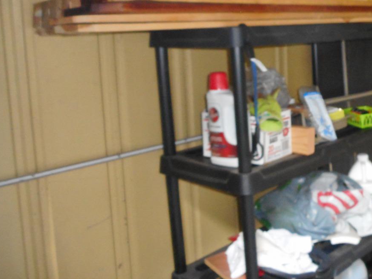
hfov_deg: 41.3
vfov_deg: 33.2
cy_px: 83
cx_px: 316
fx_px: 462
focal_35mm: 43
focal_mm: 4.5
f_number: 3.7
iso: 400
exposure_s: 1/25
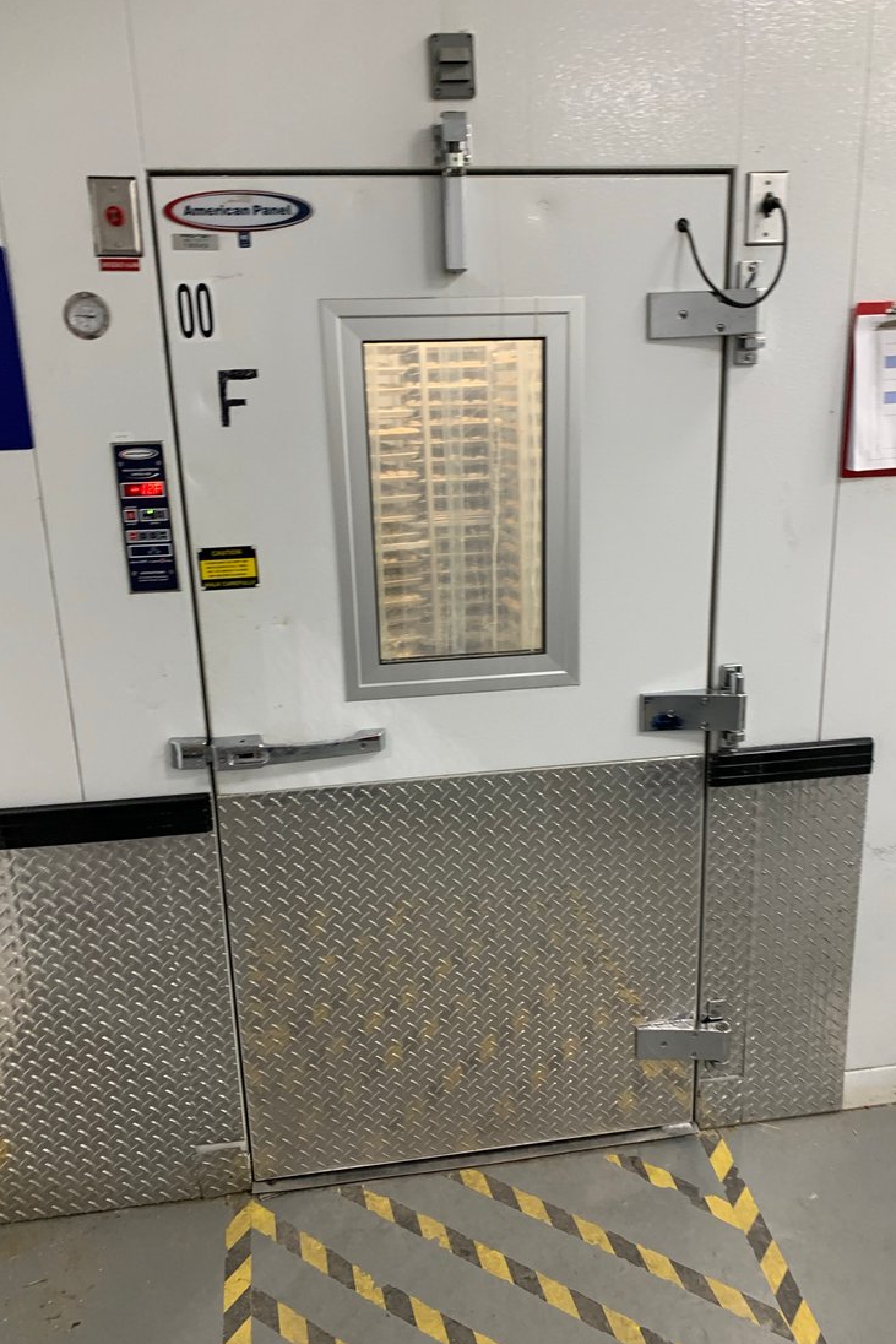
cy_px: 690
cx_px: 481
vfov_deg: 65.5
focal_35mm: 28
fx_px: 1045
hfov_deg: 46.4
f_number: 1.8
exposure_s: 1/60
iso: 125
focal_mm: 4.25
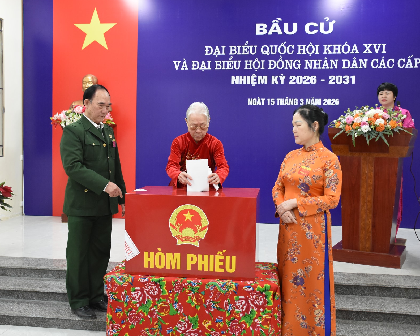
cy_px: 166
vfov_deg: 36.5
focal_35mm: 41
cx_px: 205
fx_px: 510
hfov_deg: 44.8
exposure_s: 1/100
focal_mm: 24
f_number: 3.8
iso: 2000
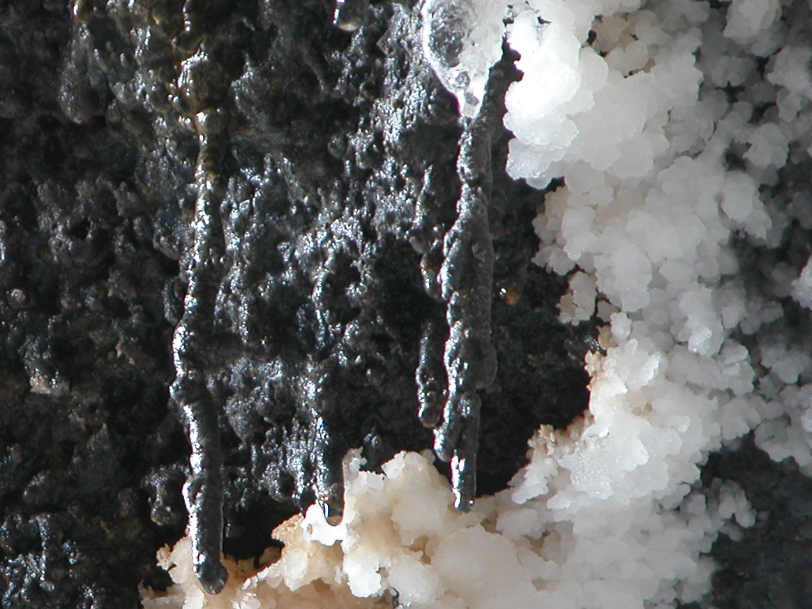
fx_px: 14450
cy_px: 256
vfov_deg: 2.4
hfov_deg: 3.2
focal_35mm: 616
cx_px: 72
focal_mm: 71.2
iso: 100
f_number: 4.2
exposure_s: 1/15.1
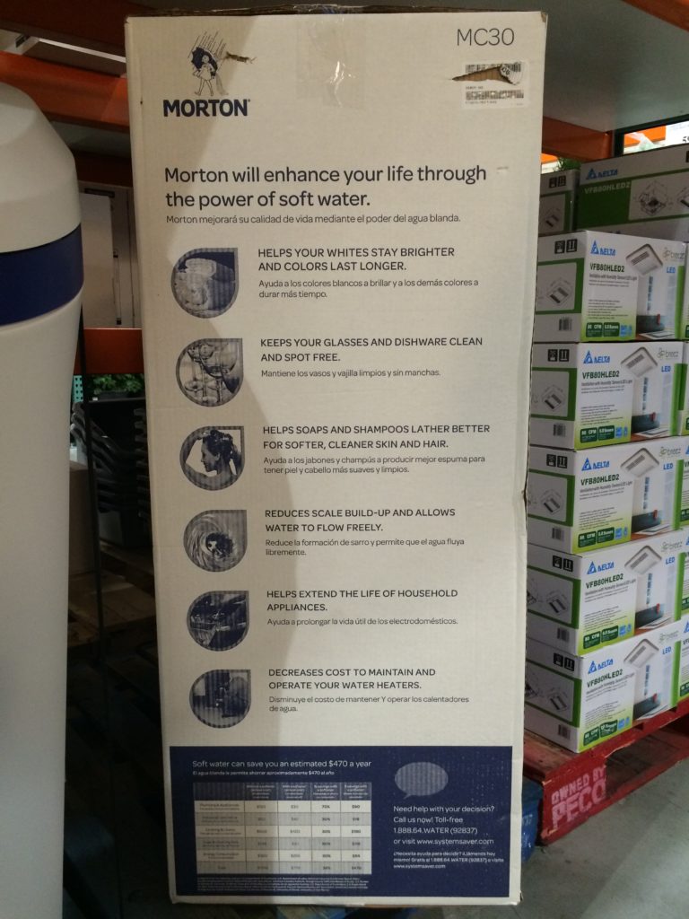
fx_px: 770
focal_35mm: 29
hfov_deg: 48.2
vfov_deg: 61.7
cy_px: 460
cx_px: 344
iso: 200
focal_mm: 4.15
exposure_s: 1/30
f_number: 2.2
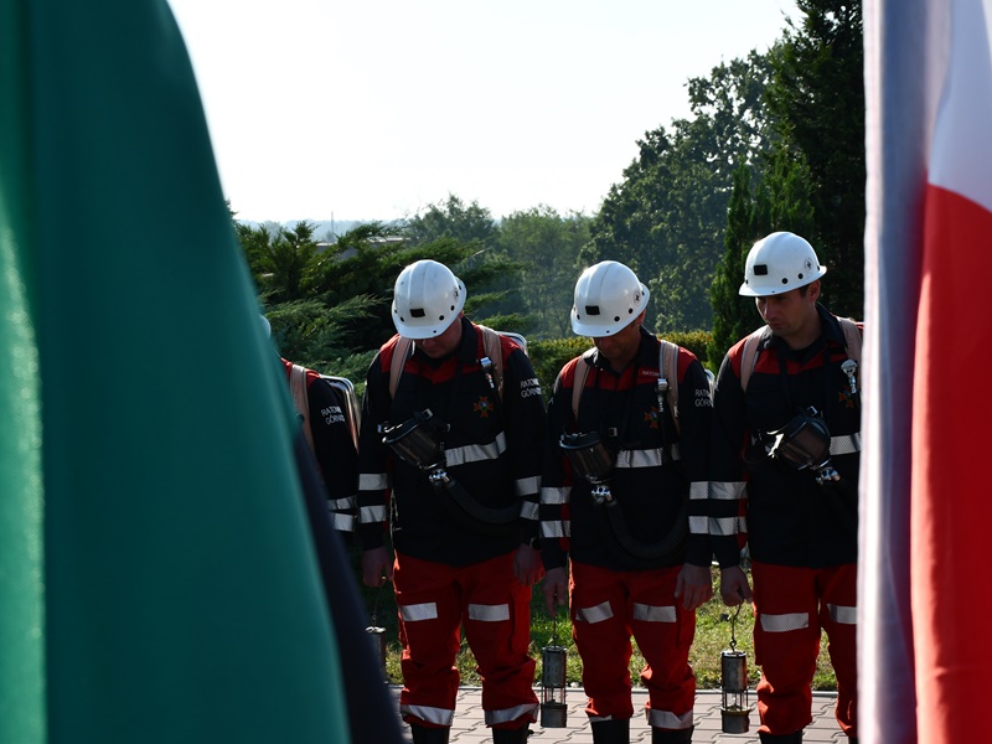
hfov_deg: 26.0
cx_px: 490
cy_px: 465
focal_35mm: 75
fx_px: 2149
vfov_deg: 19.6
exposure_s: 1/250
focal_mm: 35
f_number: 8
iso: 125
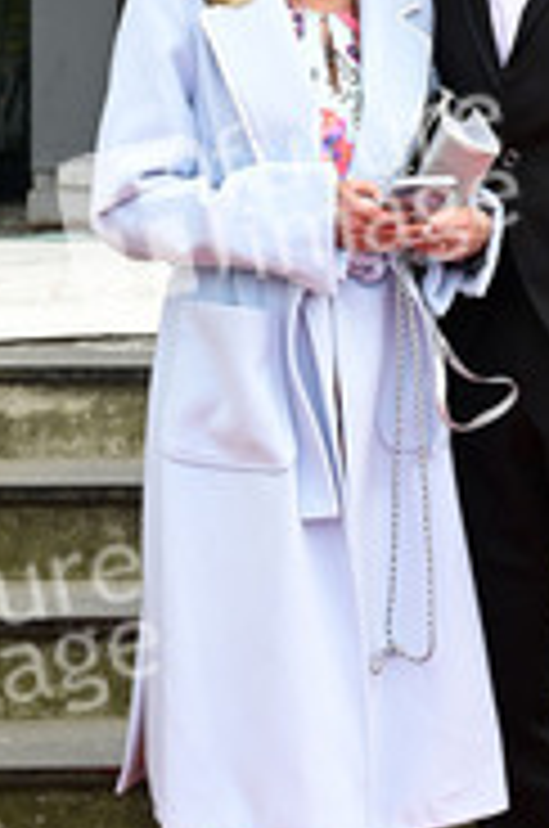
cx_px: 418
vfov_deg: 20.4
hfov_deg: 13.6
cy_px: 428
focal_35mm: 100
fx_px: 2296
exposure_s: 1/200
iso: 250
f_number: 6.3
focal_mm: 46
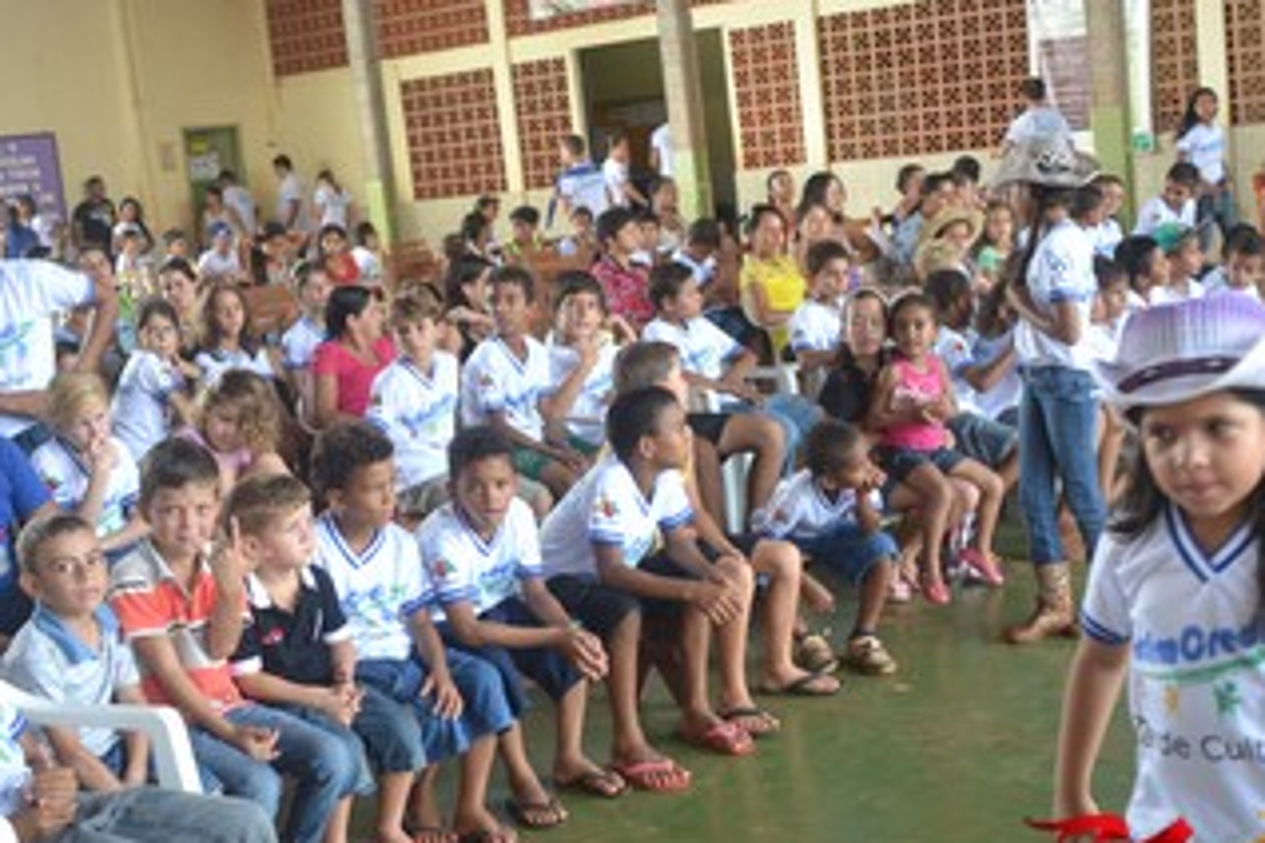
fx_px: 1792
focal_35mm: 51
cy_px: 469
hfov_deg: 38.9
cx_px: 672
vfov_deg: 26.5
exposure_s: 1/80
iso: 400
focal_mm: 24
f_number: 4.5
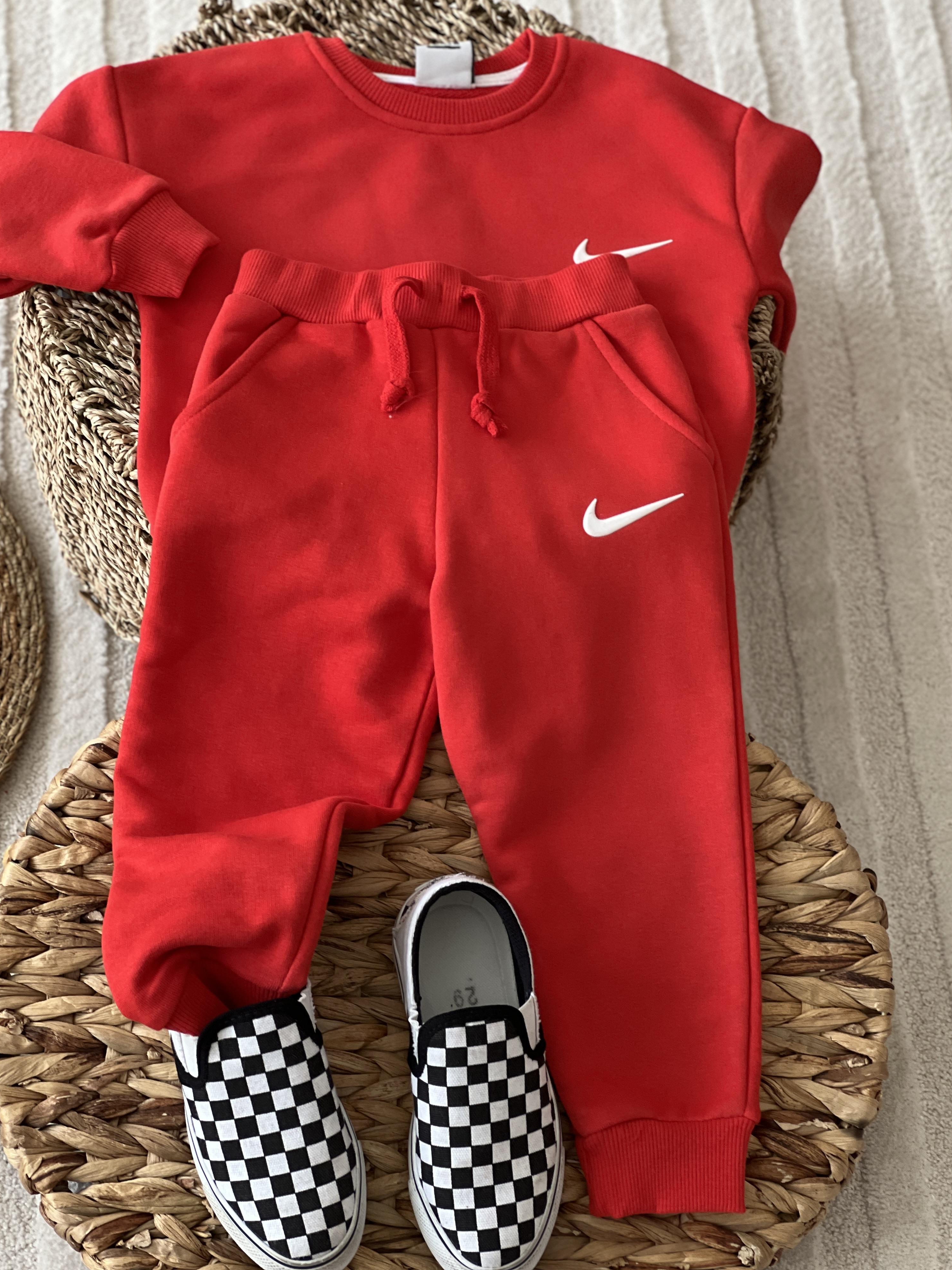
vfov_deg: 25.0
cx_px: 474
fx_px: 2860
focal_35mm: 78
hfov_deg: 18.9
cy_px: 627
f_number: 2.8
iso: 200
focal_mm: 9
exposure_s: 1/33
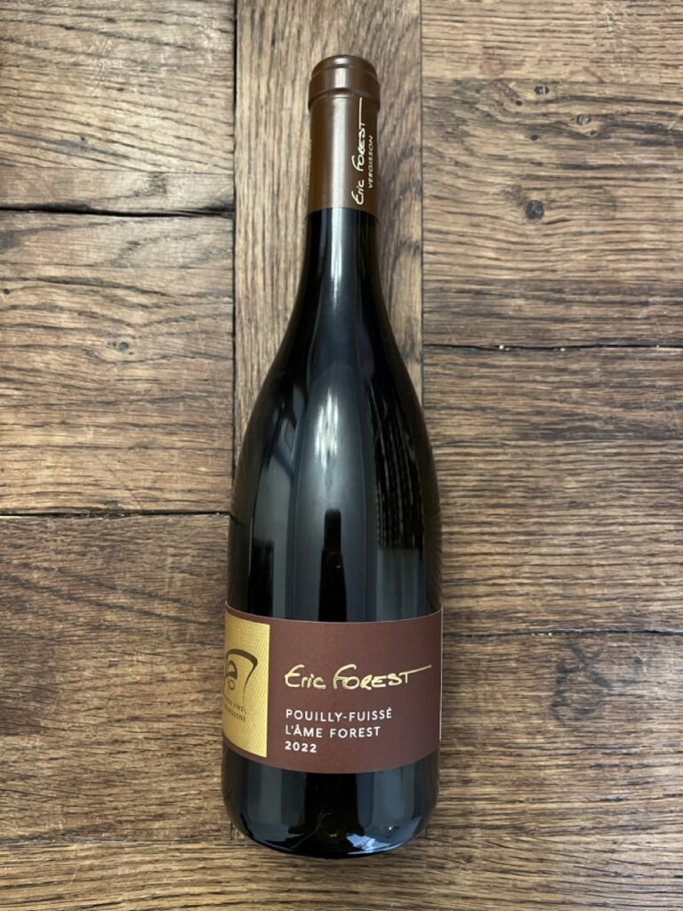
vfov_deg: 67.3
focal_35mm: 26
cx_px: 342
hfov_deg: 53.1
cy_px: 456
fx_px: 684
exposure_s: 1/30
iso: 800
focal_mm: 5.1
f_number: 1.6
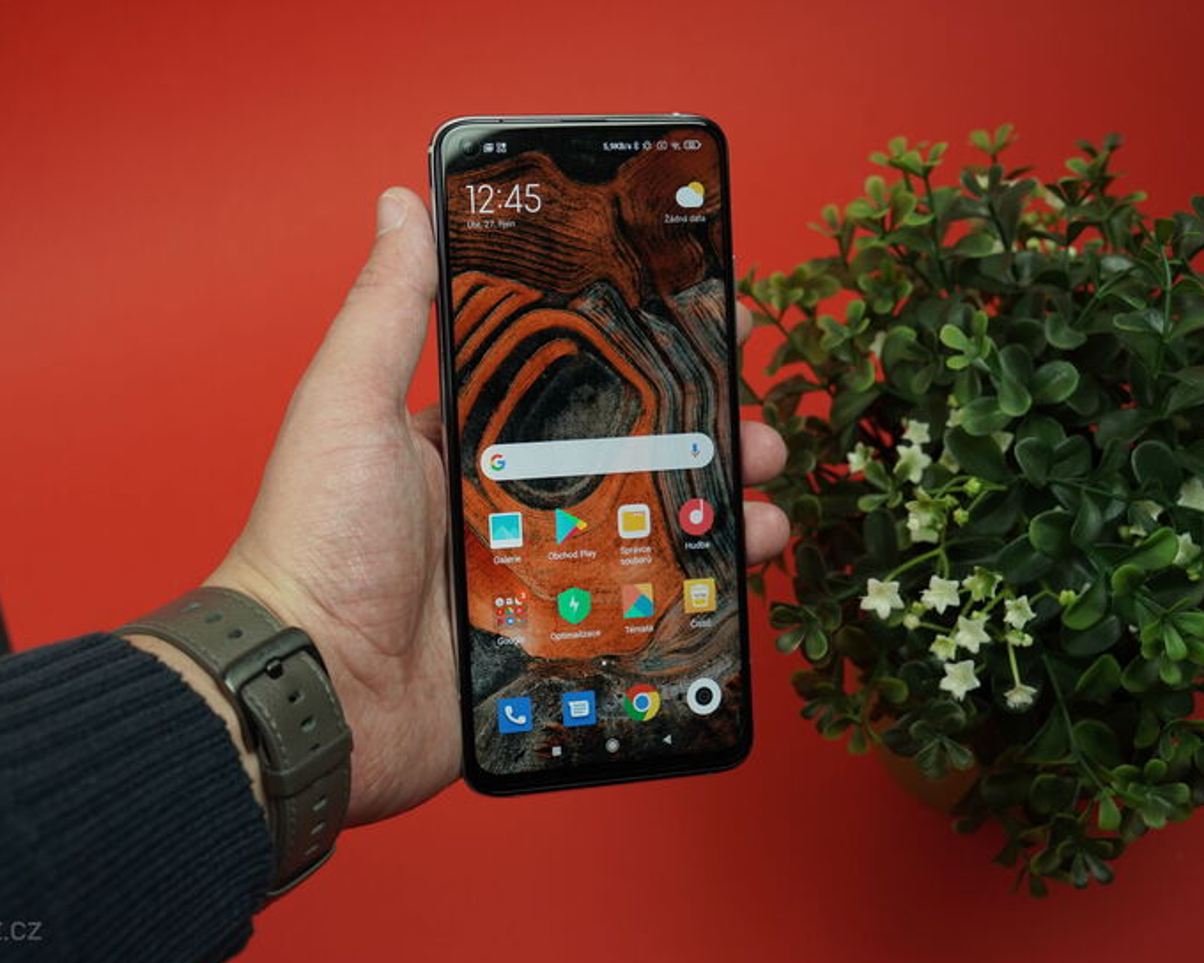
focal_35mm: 48
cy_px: 487
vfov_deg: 31.5
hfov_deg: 38.7
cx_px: 503
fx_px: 1710
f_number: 8
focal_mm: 42
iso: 1250
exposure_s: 1/160
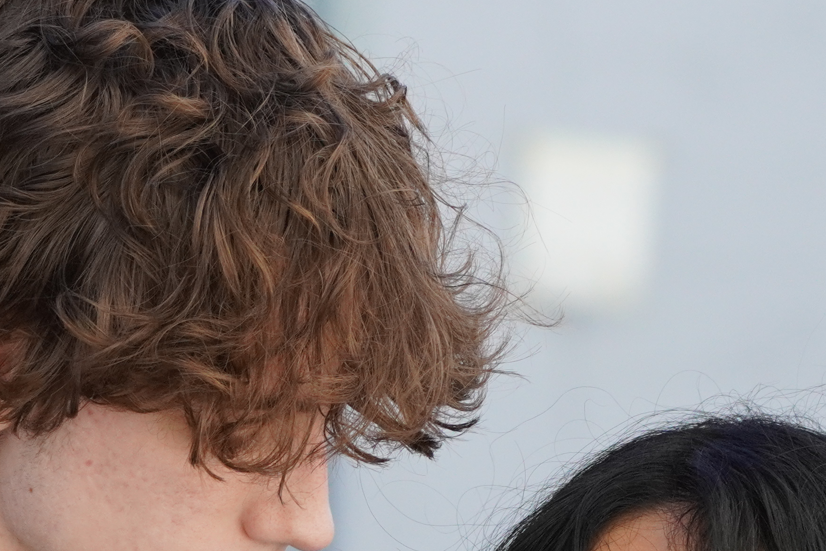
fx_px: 15992
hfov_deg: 3.0
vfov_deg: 2.0
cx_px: 579
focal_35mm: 697
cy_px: 857
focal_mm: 136
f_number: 5.6
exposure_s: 1/1000
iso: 800
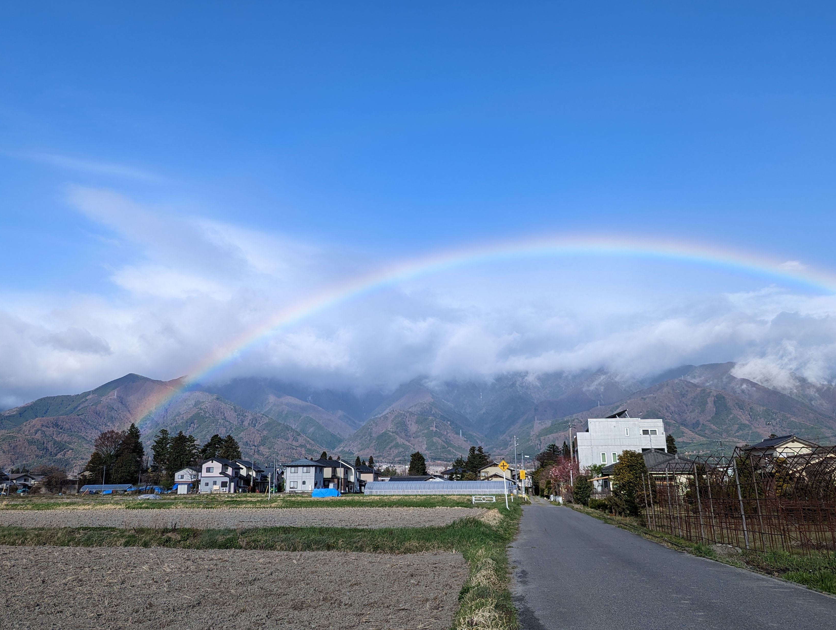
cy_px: 271
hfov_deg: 59.9
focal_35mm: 30
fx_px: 726
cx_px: 426
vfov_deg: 46.8
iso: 49
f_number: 1.85
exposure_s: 1/2096
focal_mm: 6.81
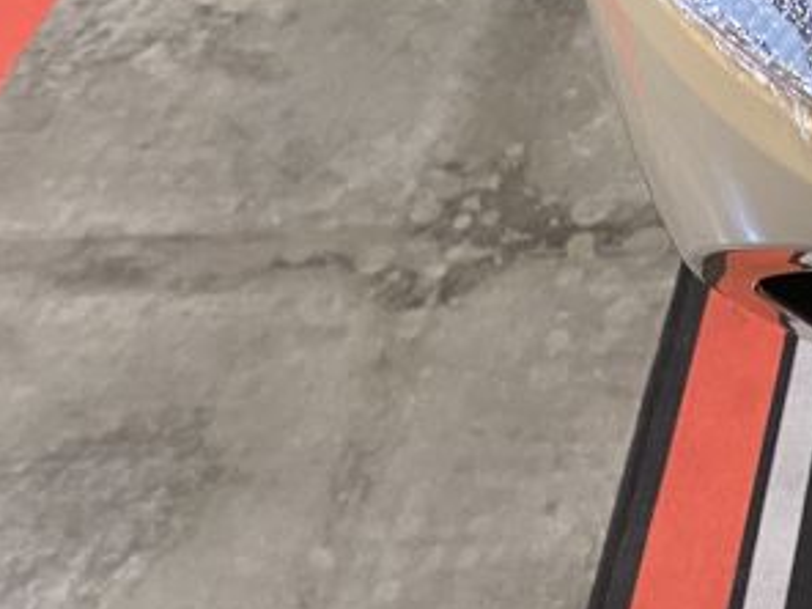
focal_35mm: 93
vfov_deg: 14.3
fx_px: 2182
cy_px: -438
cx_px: 1407
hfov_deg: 17.6
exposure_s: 1/50
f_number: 1.8
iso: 160
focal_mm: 4.25
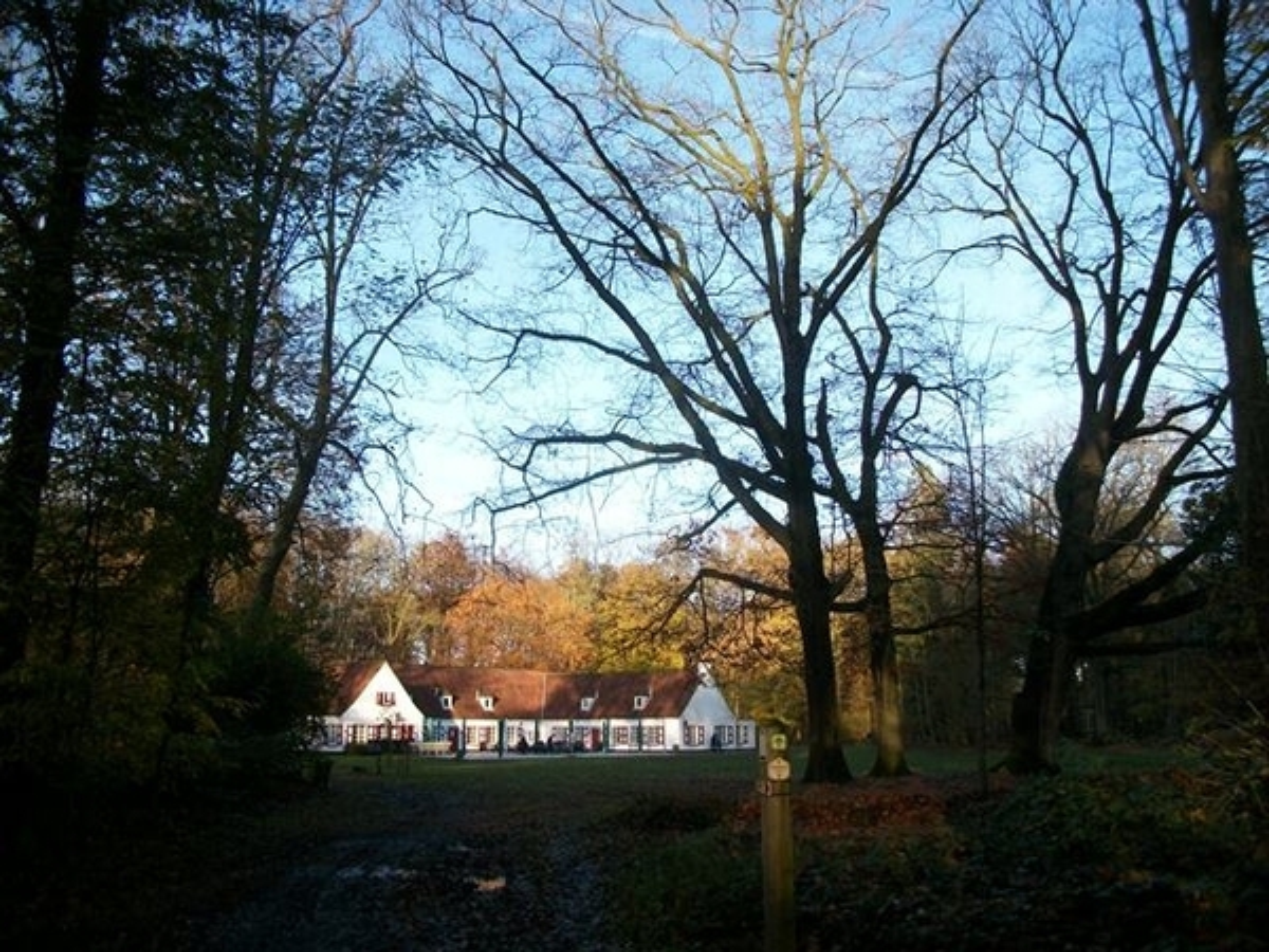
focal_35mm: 32
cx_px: 634
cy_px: 476
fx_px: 1173
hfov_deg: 56.8
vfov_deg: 44.2
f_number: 2.9
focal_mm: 5.7
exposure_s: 1/320
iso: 80
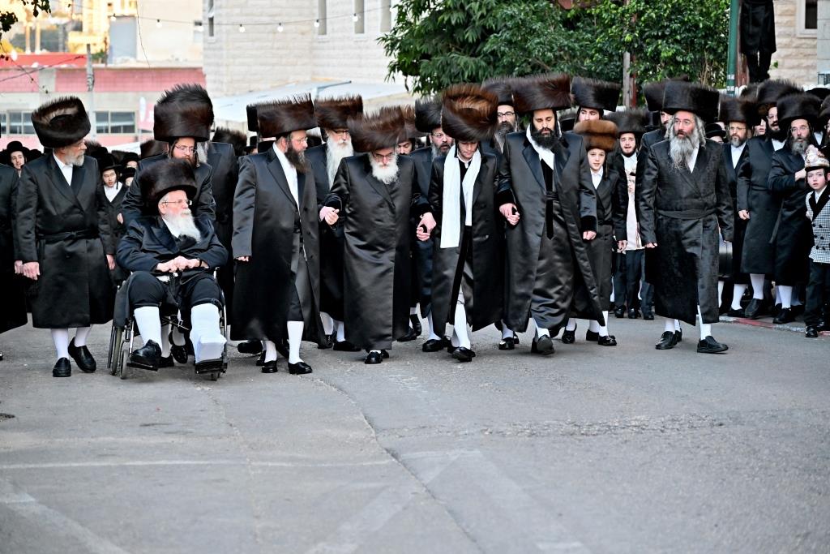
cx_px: 415
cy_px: 277
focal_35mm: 97
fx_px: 2237
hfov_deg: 21.0
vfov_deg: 14.1
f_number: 4
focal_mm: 97
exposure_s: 1/400
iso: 1000
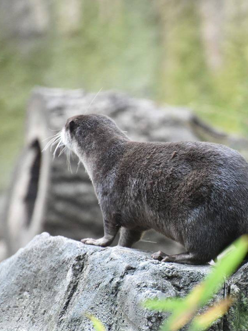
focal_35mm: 434
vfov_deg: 4.6
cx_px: 209
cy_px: 165
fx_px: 4147
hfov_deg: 3.4
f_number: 5.6
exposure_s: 1/640
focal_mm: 300
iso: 8000
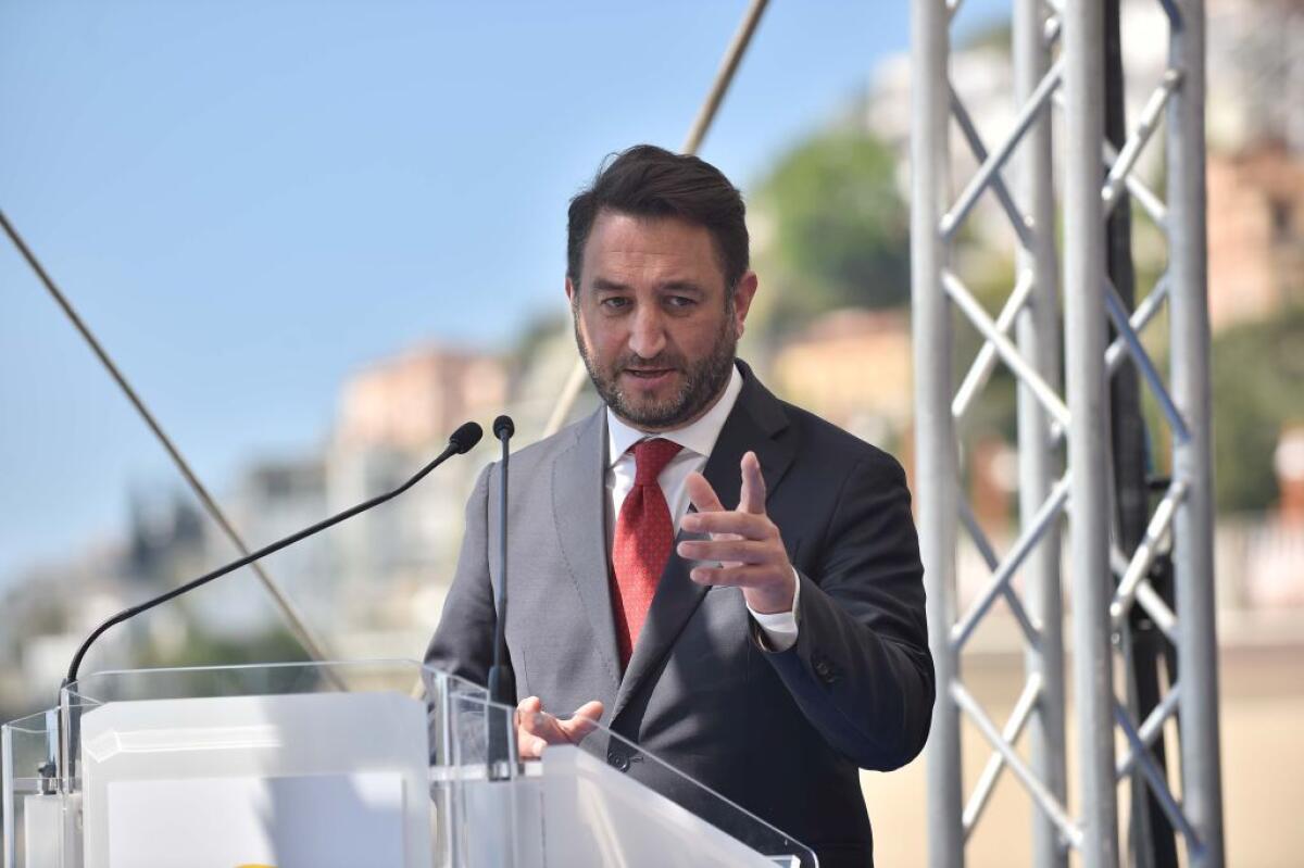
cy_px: 434
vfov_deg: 8.6
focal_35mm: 160
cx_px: 652
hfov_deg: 12.8
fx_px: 5793
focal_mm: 160
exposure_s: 1/640
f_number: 5
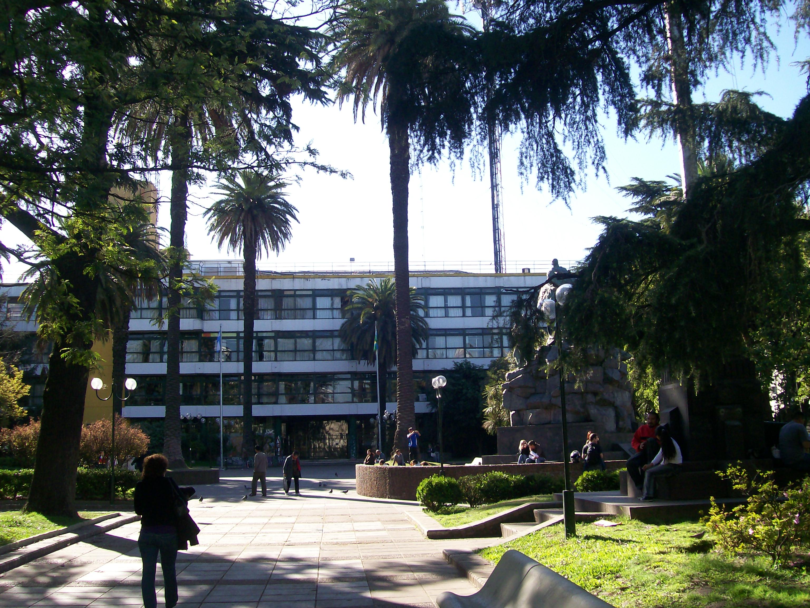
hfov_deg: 51.4
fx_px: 842
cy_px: 304
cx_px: 405
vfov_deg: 39.7
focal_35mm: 36
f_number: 2.7
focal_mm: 6
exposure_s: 1/482
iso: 80
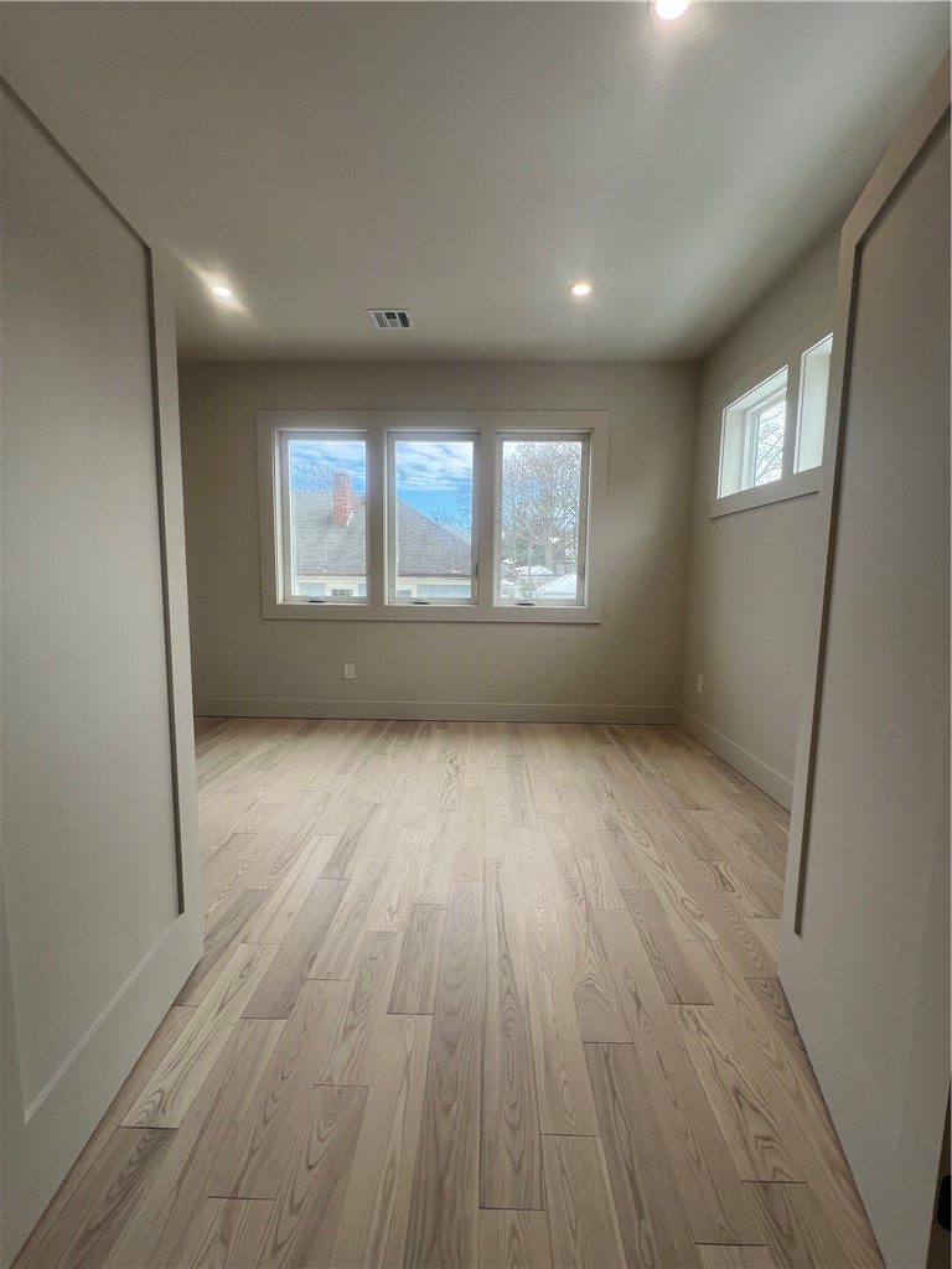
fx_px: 477
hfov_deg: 89.9
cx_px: 476
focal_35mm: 13
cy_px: 634
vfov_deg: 106.2
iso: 32
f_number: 1.8
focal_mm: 1.57
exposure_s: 1/154
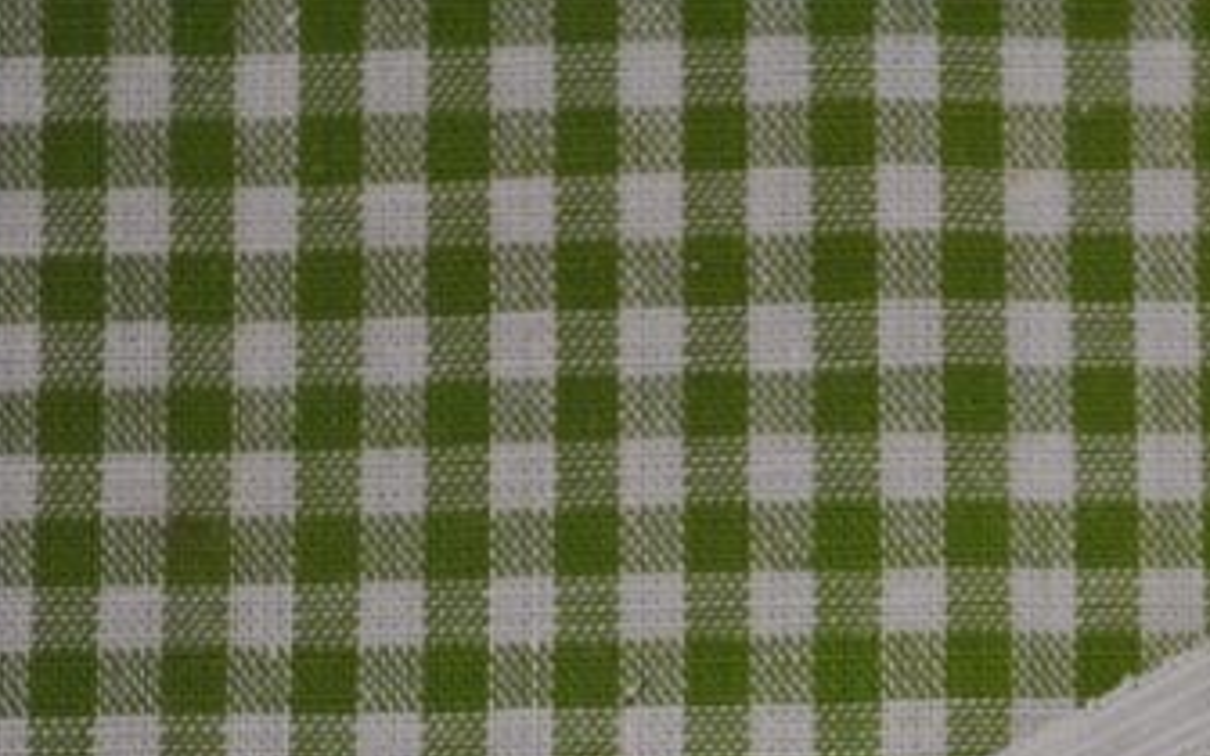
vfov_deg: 8.1
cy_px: 952
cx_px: 1235
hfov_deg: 12.9
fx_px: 5276
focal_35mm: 160
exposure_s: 1/60
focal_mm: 44
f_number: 5.3
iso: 450
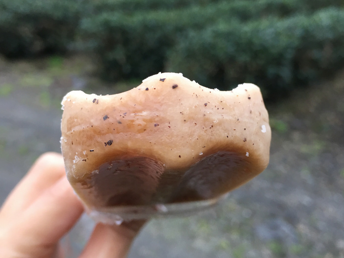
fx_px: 288
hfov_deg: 61.7
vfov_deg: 48.2
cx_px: 172
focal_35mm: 29
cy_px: 129
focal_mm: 4.15
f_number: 2.2
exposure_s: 1/40
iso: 25
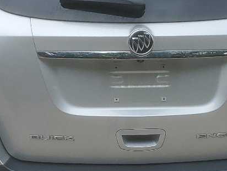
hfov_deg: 19.4
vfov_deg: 14.6
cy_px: 126
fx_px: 662
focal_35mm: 101
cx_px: 137
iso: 50
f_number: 1.5
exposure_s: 1/1000
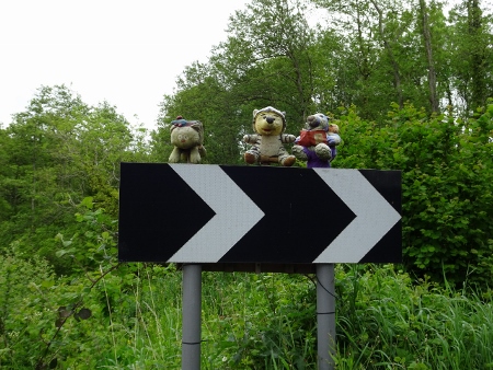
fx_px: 684
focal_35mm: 48
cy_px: 185
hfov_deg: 39.6
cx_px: 246
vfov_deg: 30.3
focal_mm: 8.18
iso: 80
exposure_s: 1/250
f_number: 4.5
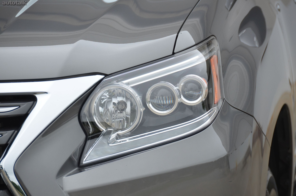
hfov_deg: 6.9
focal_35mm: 300
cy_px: 98
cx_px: 148
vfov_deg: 4.6
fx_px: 2462
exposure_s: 1/1000
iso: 450
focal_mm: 200
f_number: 5.6
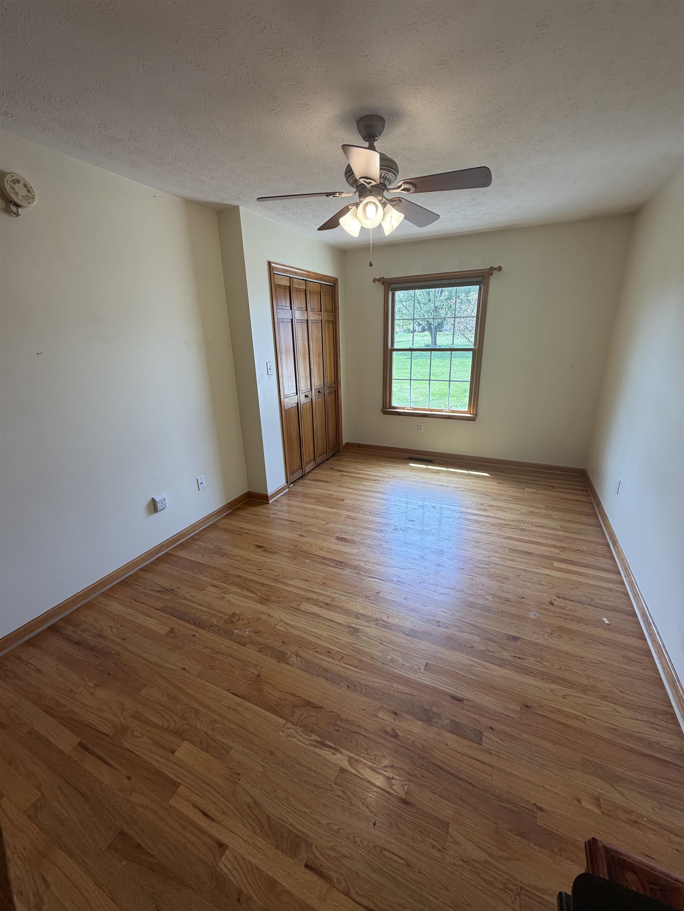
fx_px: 369
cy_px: 456
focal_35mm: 14
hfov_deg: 85.7
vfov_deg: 102.1
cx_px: 342
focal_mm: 2.22
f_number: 2.2
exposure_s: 1/120
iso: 100
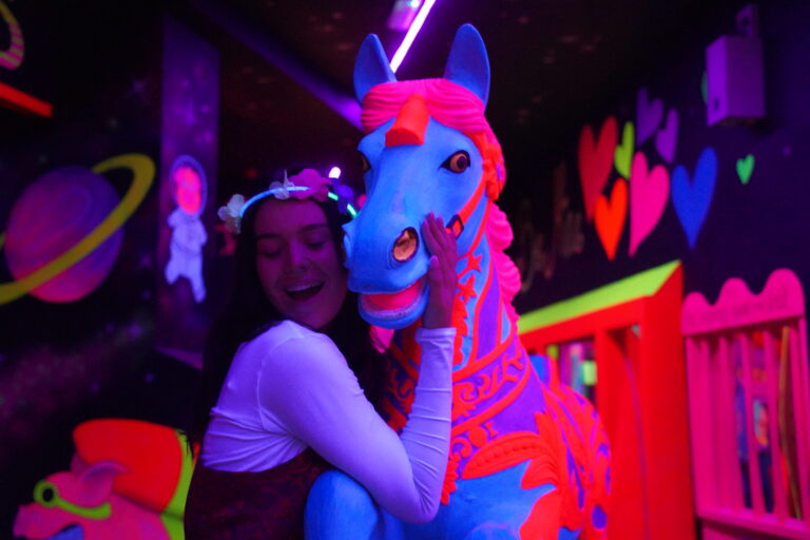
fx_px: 1035
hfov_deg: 42.7
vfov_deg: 29.2
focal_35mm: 46
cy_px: 270
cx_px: 405
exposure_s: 1/40
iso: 12800
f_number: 3.5
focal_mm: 46
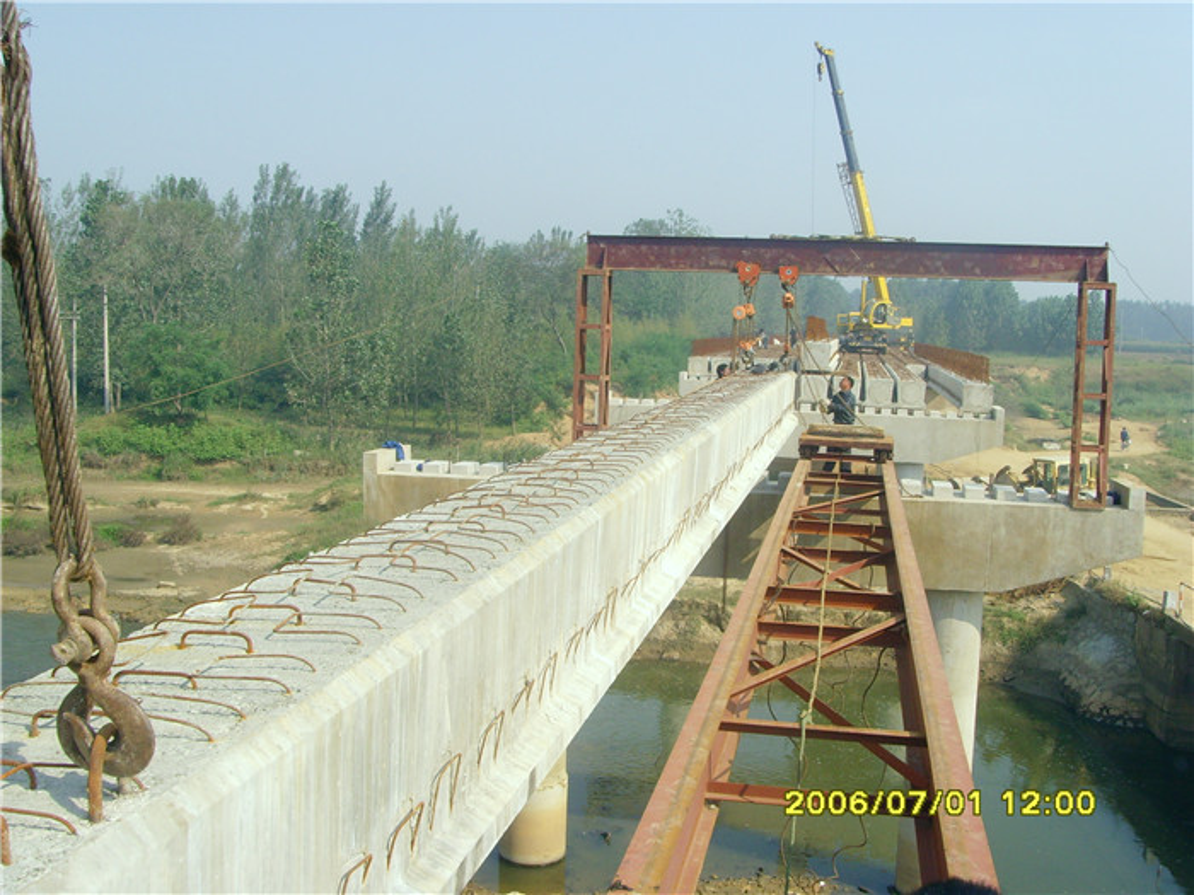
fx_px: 1345
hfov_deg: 47.9
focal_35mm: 39
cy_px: 448
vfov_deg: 36.8
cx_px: 597
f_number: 6.3
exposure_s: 1/350
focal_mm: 6.6
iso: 100
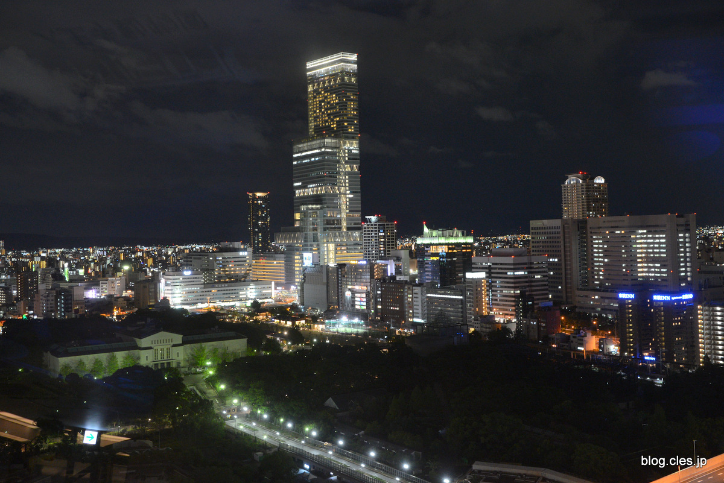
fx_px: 644
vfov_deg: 41.1
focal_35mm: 32
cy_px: 242
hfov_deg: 58.7
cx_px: 362
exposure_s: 1/13
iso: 1600
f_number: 4
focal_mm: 32
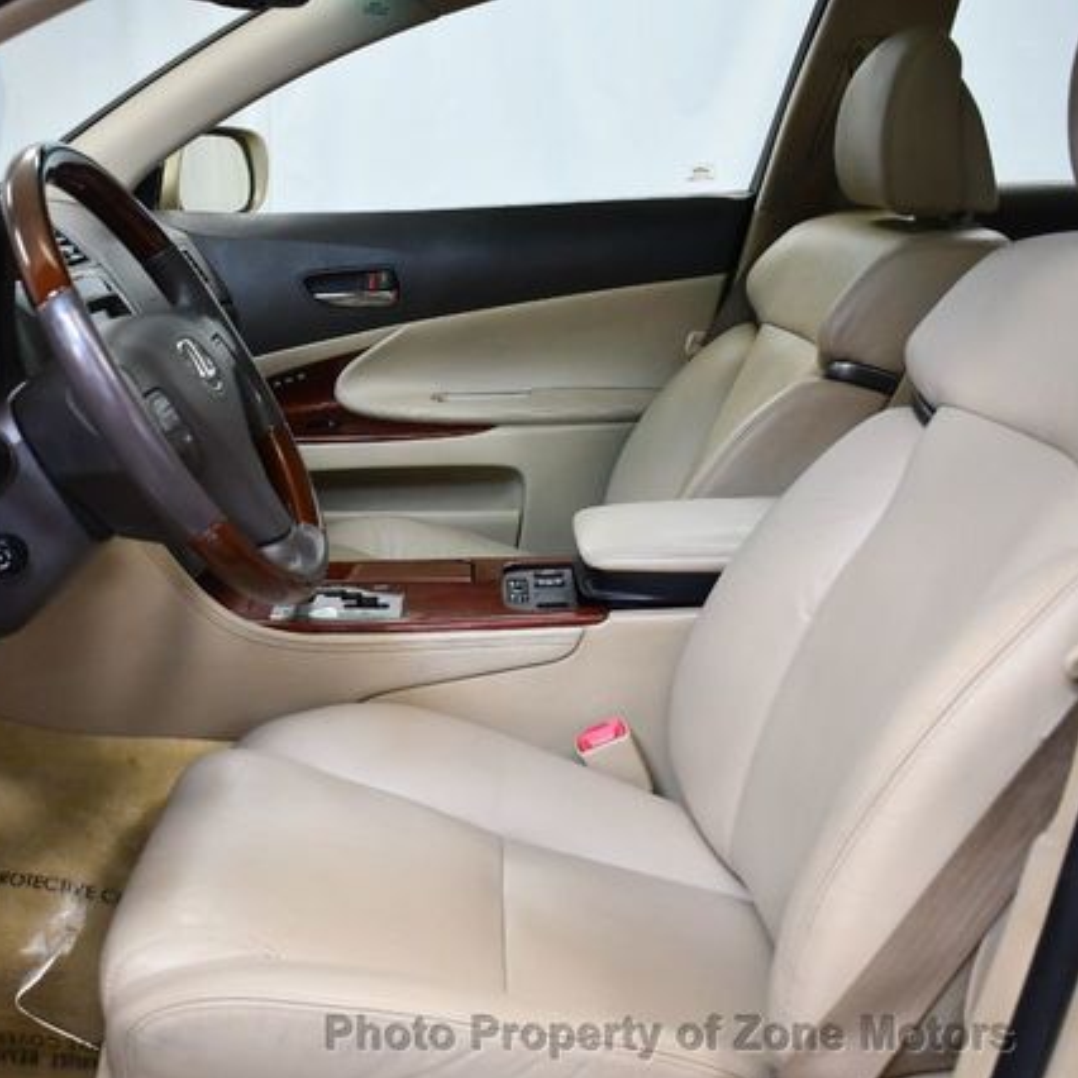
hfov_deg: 36.1
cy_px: 540
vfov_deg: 36.8
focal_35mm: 46
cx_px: 288
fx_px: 1621
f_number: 3.5
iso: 1100
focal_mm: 18
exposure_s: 1/125
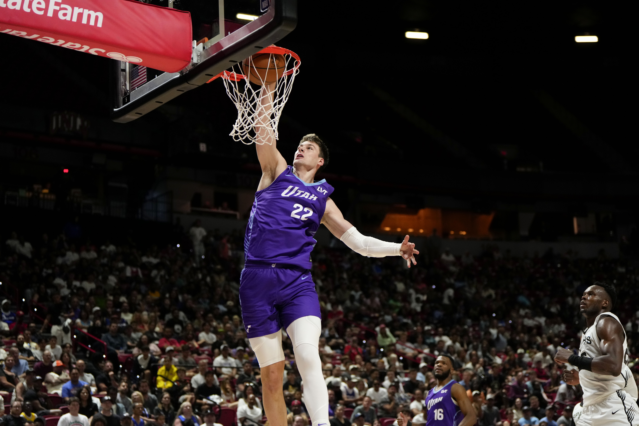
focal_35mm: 70
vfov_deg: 19.5
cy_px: 213
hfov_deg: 28.8
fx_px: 1242
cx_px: 320
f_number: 2.8
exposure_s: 1/1600
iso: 4000
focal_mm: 70
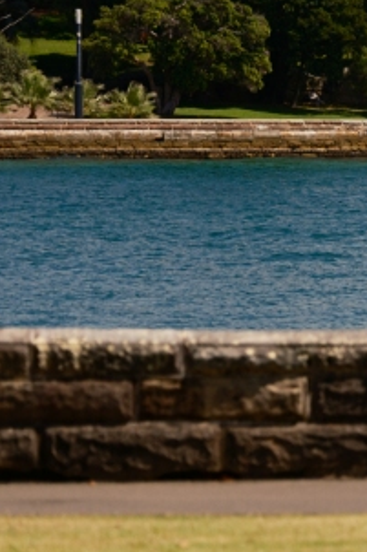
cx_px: 1242
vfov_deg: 4.6
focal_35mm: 450
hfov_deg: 3.0
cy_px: 78
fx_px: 6889
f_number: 2
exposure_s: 1/200
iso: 320
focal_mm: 110
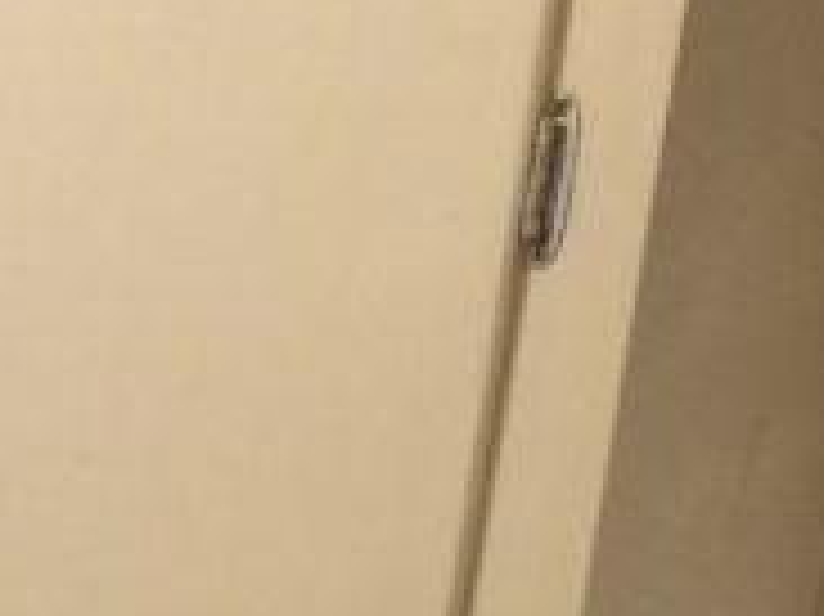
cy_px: 1452
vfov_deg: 8.4
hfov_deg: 10.7
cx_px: -1054
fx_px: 3854
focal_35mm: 162
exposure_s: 1/30
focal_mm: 4.15
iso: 200
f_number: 2.2
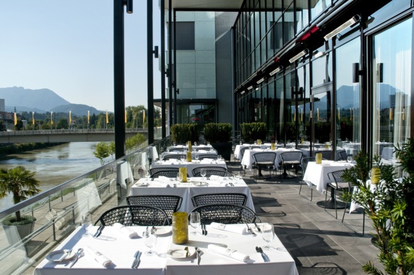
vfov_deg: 47.8
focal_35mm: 27
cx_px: 207
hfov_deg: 67.5
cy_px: 138
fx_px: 310
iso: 200
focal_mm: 18
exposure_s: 1/350
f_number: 11
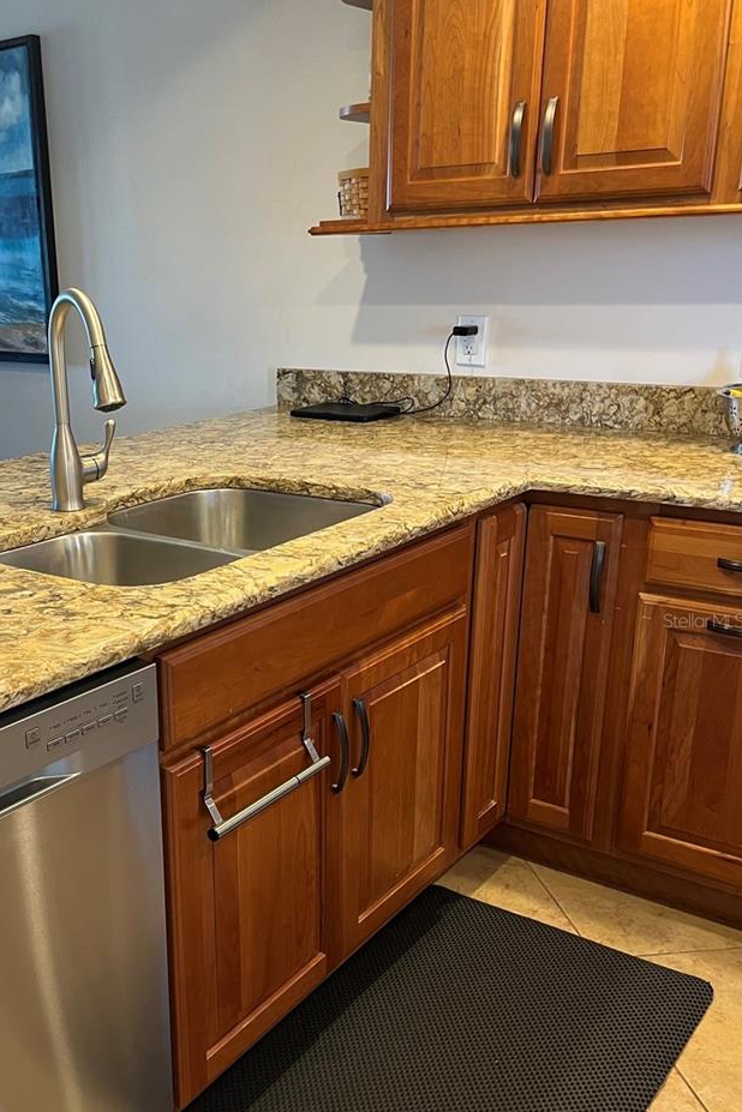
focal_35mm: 35
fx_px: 1082
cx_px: 208
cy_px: 620
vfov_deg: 54.3
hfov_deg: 37.1
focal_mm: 5.7
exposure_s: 1/60
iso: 160
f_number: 1.5
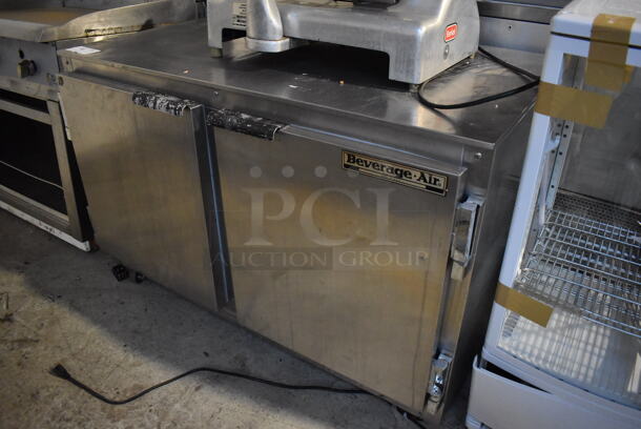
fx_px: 481
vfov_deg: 48.0
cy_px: 214
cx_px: 320
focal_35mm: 27
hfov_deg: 67.3
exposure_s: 1/125
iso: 5000
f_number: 3.5
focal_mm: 18
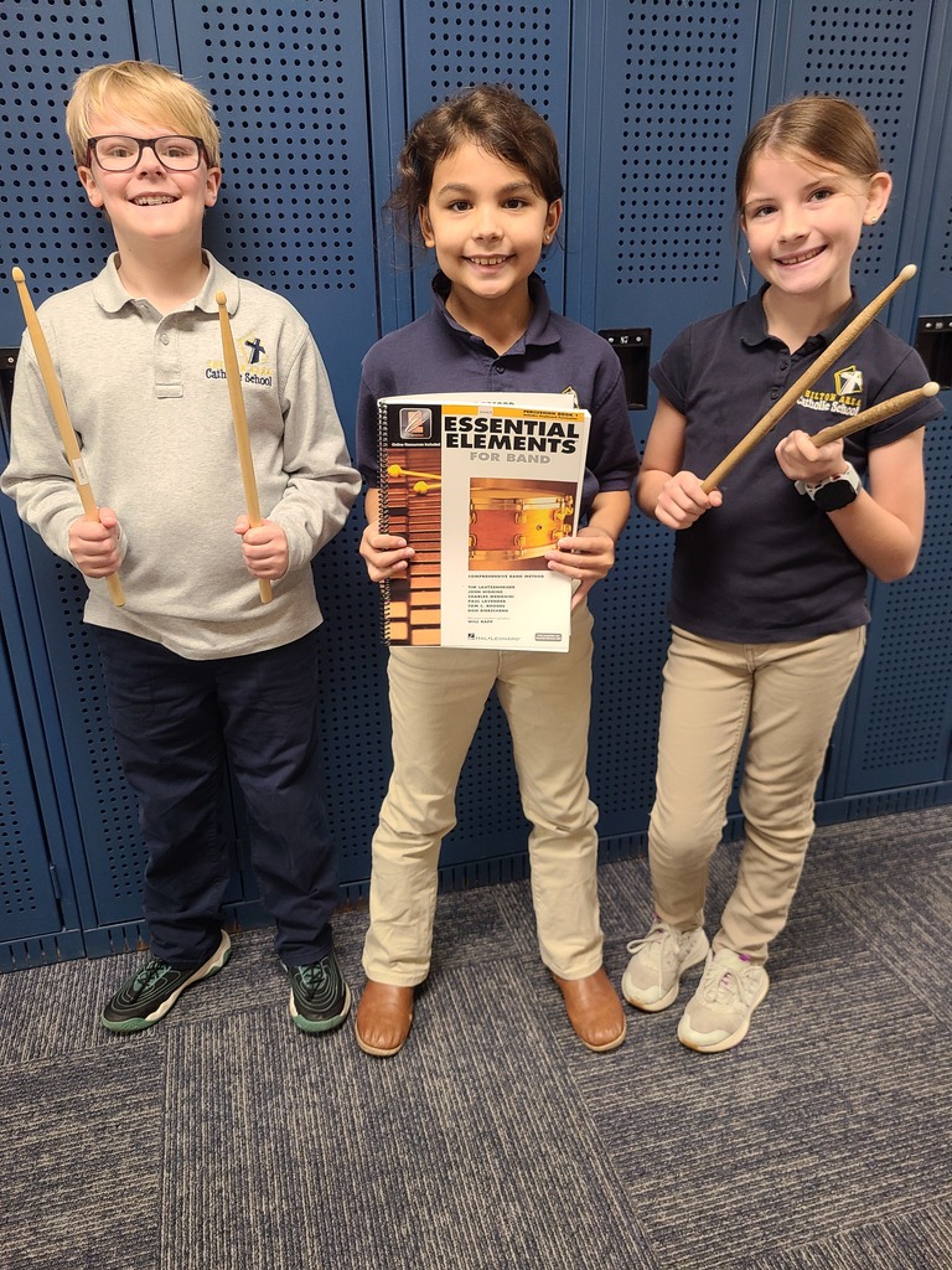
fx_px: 953
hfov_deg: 53.1
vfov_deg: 67.3
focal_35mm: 26
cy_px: 635
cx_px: 476
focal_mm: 5.4
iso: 200
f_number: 1.8
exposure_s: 1/60
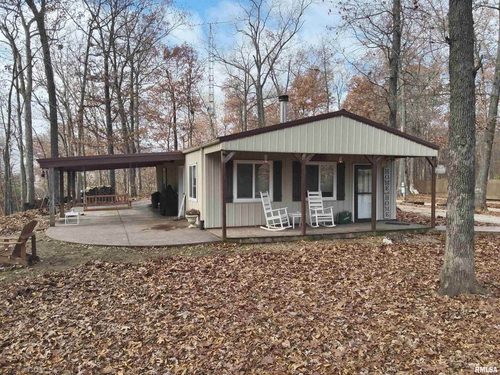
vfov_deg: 56.8
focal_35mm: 24
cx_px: 250
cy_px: 188
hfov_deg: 71.6
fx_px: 347
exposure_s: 1/500
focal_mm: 4.4
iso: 100
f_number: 2.8
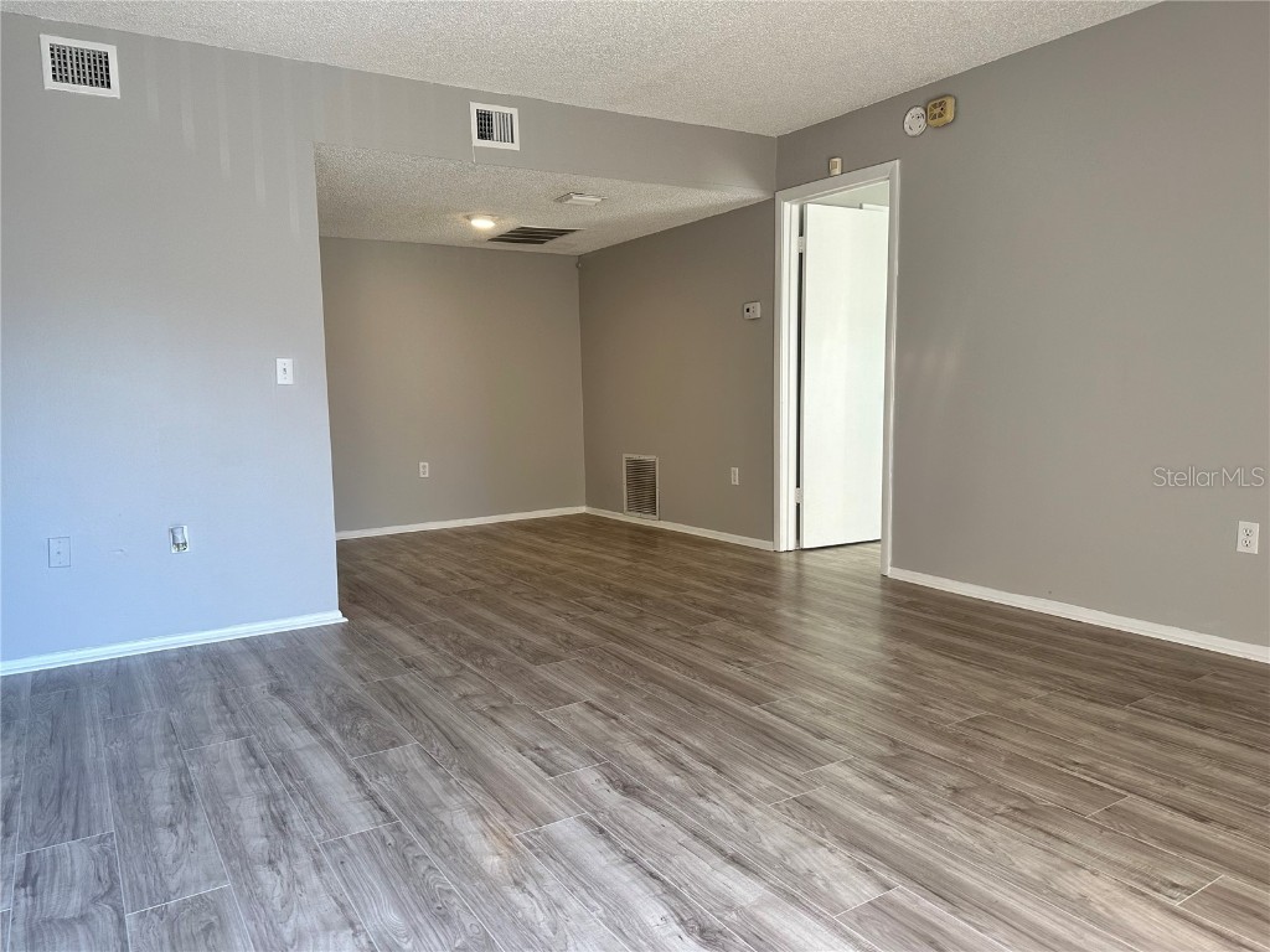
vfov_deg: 56.8
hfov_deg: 71.6
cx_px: 635
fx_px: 881
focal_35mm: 24
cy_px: 476
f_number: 1.78
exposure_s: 1/120
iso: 125
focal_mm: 6.86
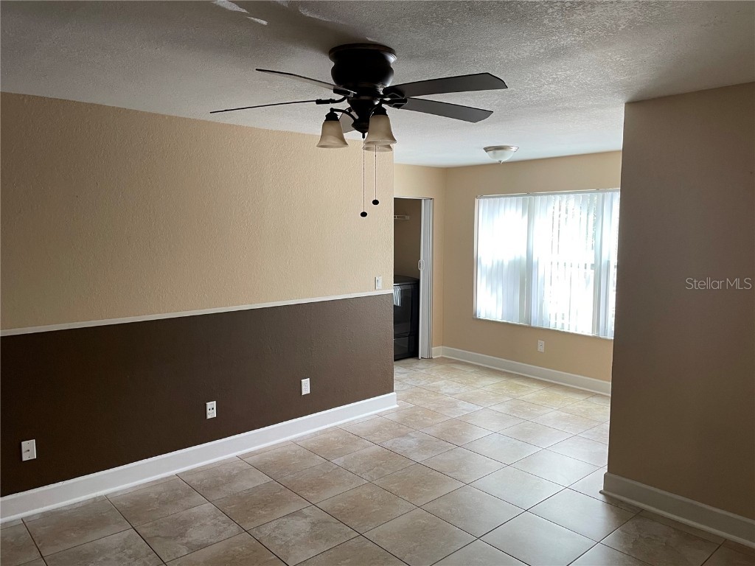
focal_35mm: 26
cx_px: 378
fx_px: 567
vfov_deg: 53.1
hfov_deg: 67.3
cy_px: 283
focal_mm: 4.2
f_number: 1.6
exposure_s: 1/60
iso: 80
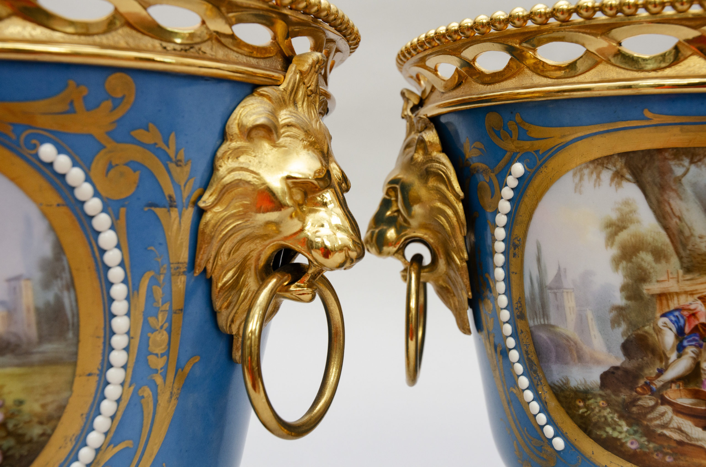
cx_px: 353
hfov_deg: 35.1
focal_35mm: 57
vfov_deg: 23.7
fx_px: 1116
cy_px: 234
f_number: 8
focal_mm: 38
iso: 200
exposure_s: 1/125
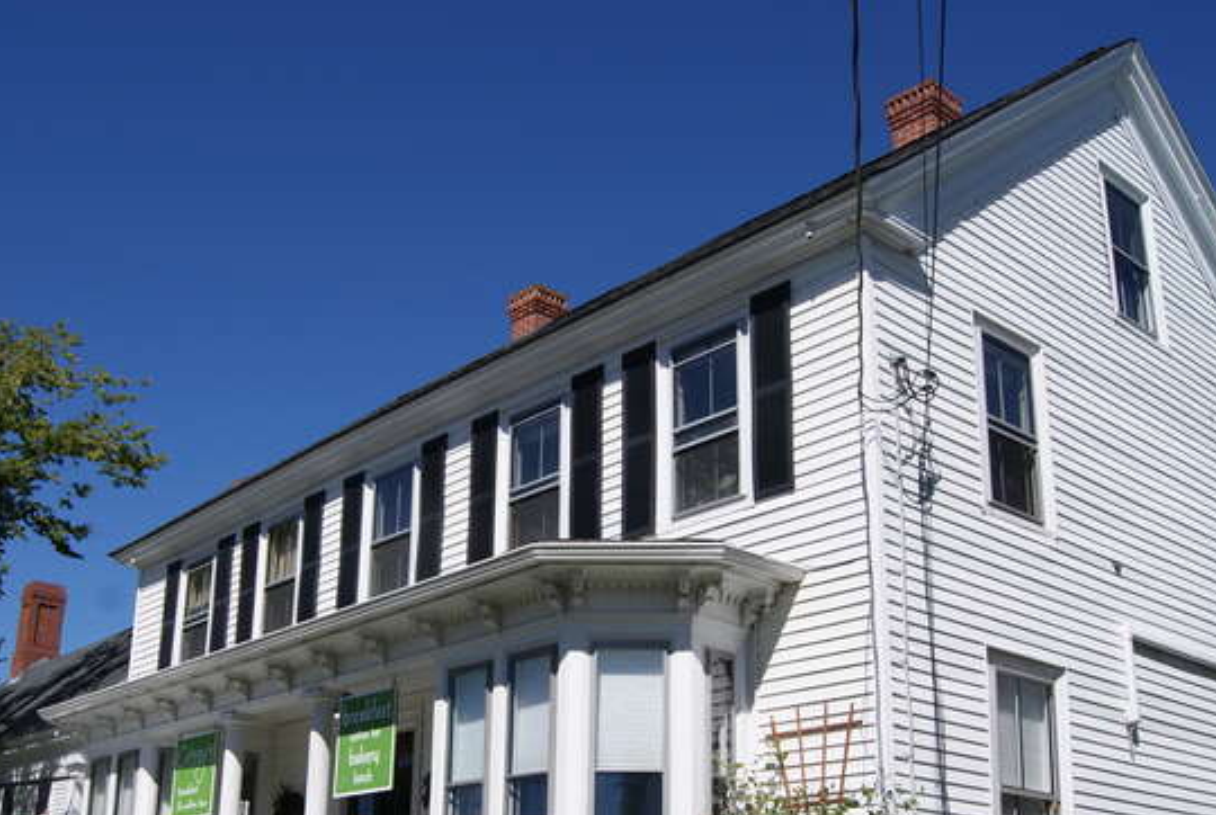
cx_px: 520
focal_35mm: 40
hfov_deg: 48.2
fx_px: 1353
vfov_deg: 33.0
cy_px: 597
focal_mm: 18
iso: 100
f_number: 10
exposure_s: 1/250
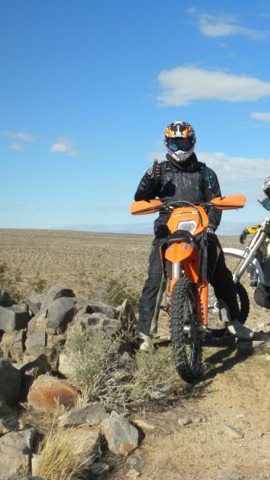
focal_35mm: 54
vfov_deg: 38.5
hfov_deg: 21.7
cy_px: 240
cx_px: 248
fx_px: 687
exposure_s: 1/212
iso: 90
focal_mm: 6.6
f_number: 10
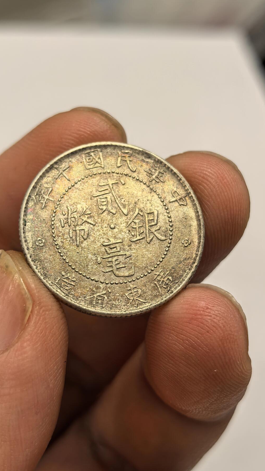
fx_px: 737
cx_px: 113
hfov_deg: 20.4
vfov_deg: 35.4
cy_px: 235
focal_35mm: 59
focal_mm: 6.98
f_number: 2
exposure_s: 1/100
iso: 200
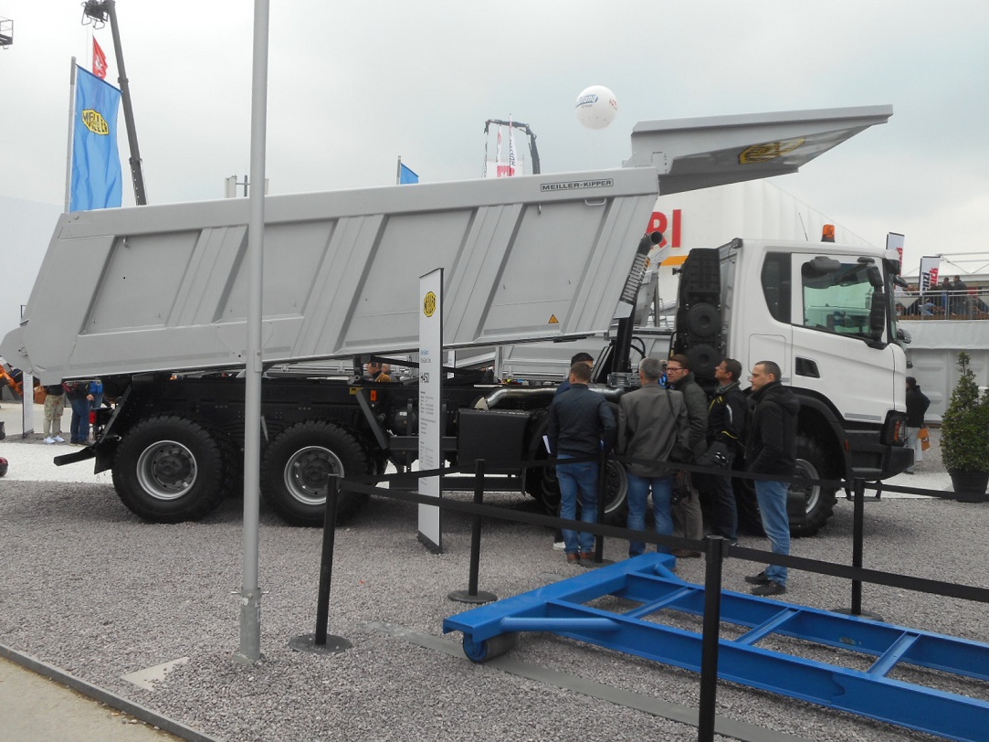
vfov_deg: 46.8
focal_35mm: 30
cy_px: 376
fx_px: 857
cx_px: 486
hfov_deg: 60.0
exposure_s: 1/320
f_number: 4
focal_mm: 5.2
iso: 80
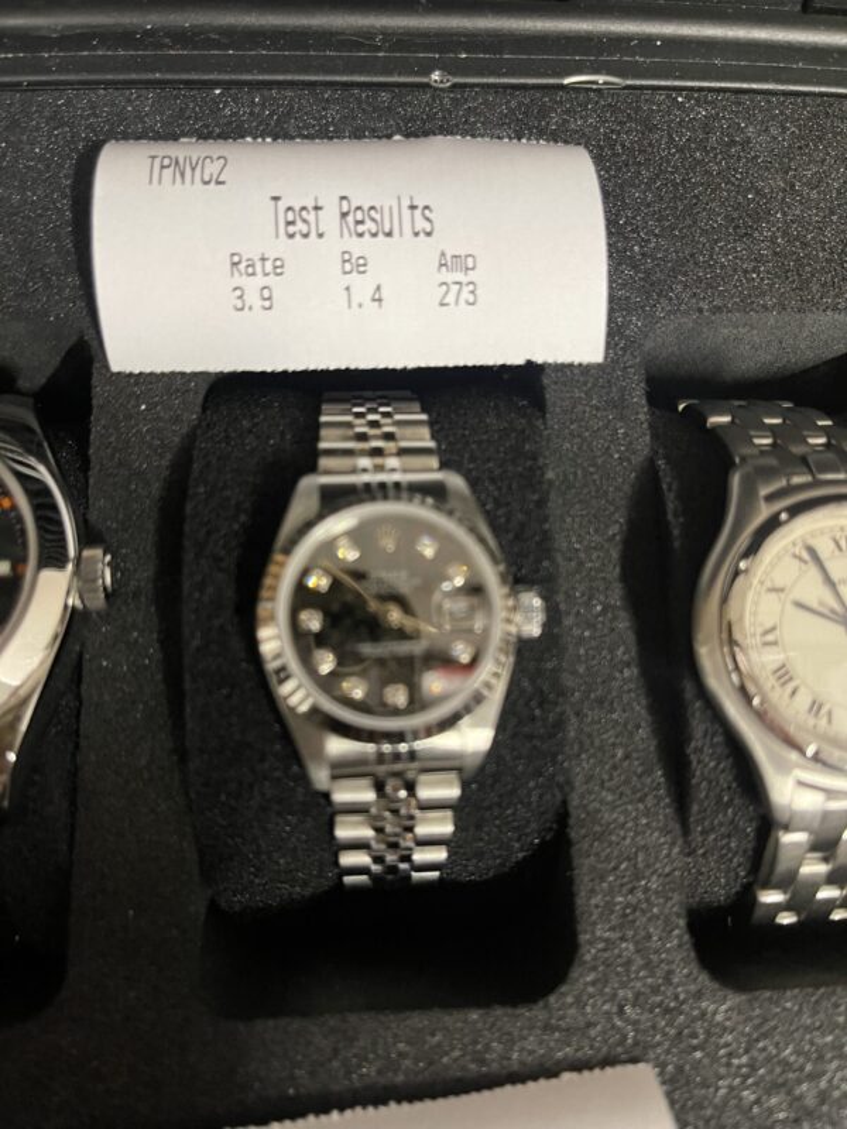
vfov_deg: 69.4
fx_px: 816
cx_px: 424
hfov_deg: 54.9
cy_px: 564
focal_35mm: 25
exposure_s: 1/60
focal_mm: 5.1
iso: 400
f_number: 1.6
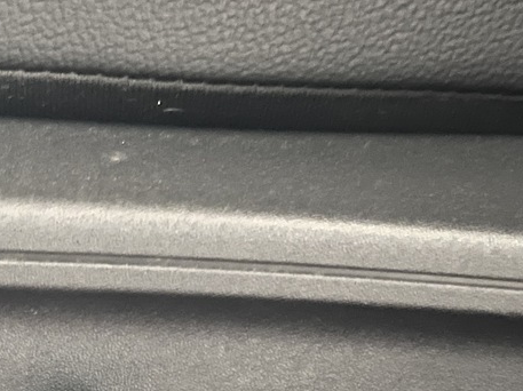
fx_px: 1238
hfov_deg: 22.4
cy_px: 487
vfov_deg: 17.1
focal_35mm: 82
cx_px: -61
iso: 640
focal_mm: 5.1
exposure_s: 1/9
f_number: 1.6
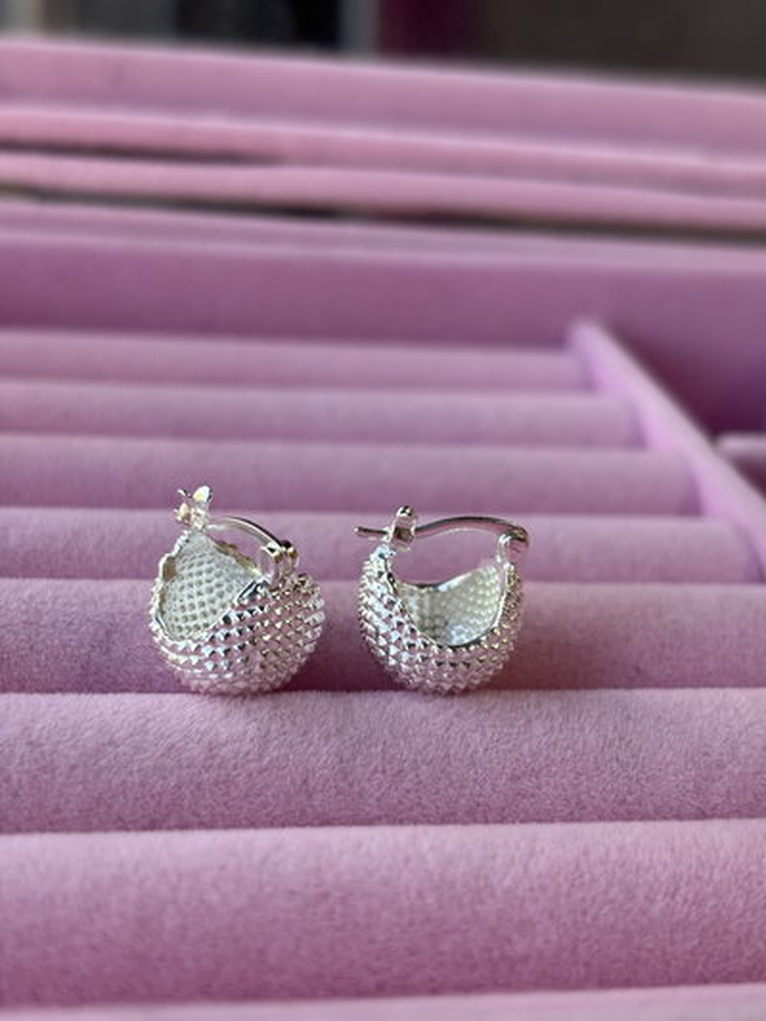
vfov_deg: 36.8
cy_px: 510
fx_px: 1534
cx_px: 383
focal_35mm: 52
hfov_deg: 28.0
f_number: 1.6
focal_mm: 5.96
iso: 40
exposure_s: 1/121
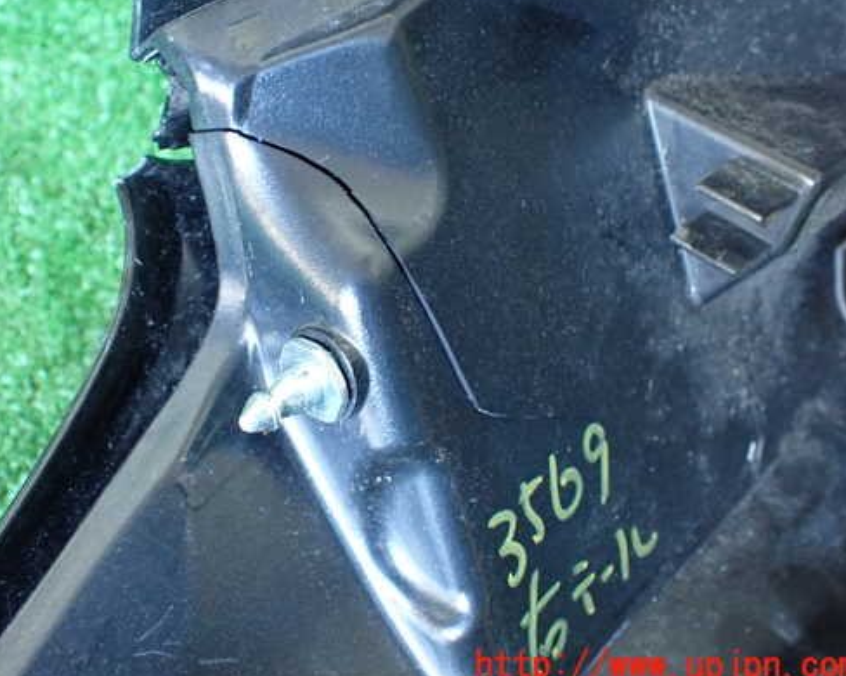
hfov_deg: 50.0
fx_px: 901
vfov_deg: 41.1
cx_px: 347
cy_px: 298
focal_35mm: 36
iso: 800
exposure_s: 1/30
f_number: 2.3
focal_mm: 5.4
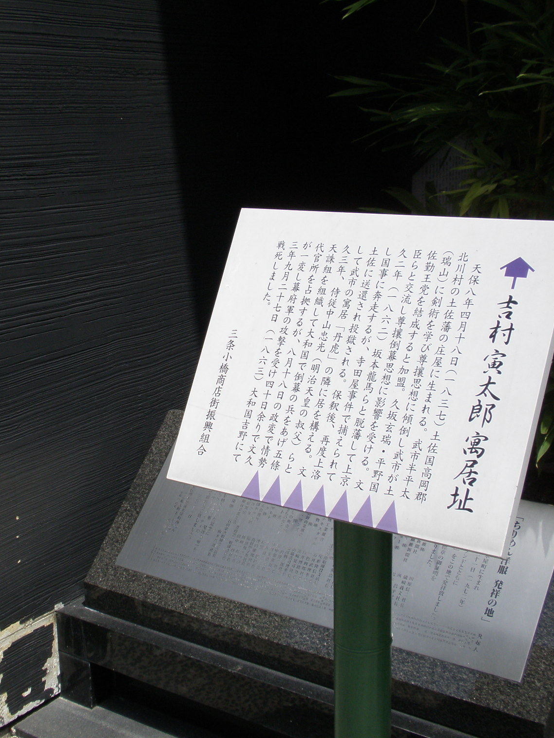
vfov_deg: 38.2
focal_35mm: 50
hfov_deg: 29.0
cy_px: 373
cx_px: 202
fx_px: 1067
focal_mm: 6.6
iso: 64
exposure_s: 1/125
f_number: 10
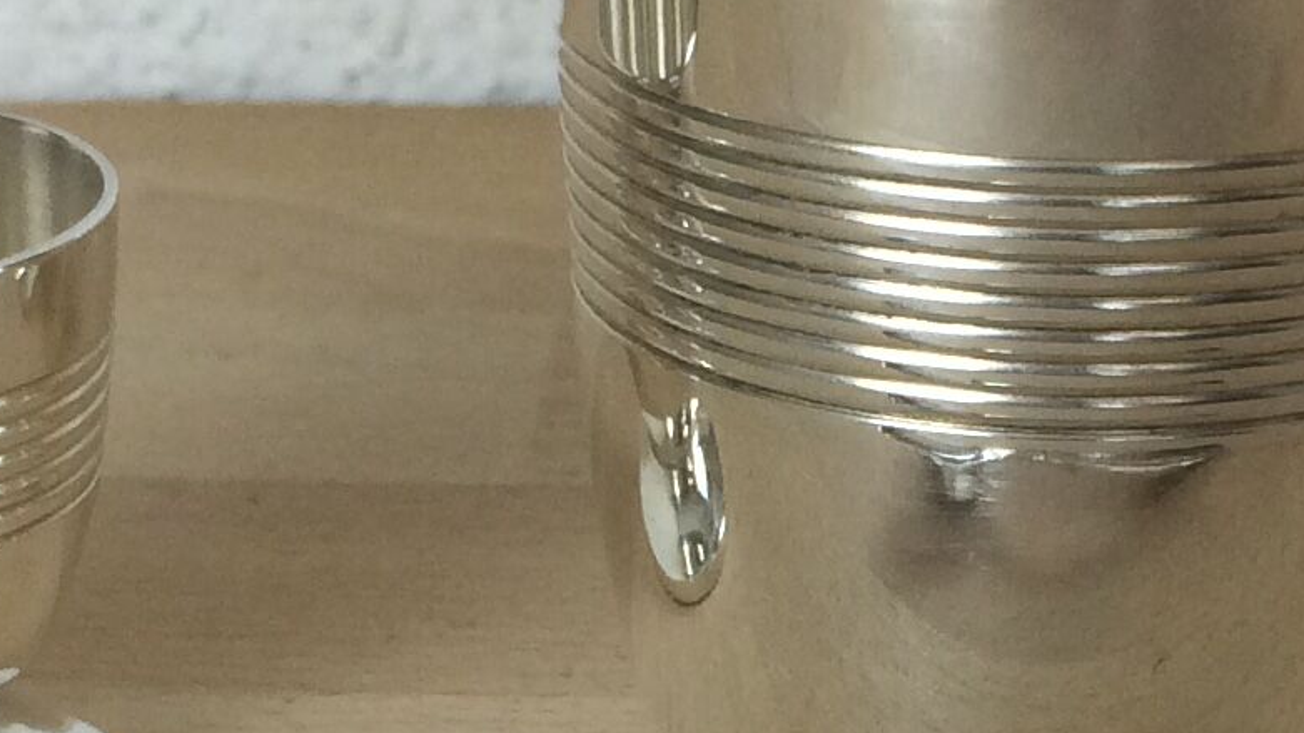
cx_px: 937
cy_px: 868
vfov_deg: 9.1
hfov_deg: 16.2
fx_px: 4563
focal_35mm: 132
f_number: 2.2
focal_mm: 4.15
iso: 64
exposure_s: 1/100
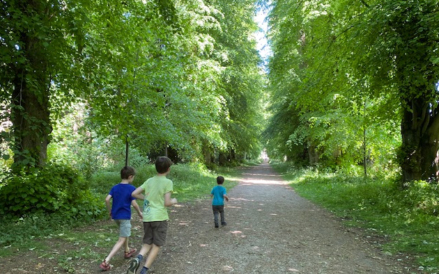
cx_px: 219
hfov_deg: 66.5
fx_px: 335
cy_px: 133
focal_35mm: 28
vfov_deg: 44.6
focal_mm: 4.25
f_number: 1.8
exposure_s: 1/122
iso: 125
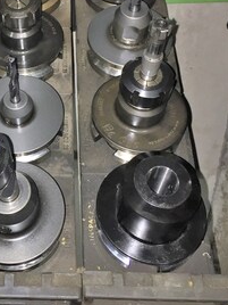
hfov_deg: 27.1
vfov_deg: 36.3
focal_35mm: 52
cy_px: 92
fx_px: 457
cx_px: 27
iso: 64
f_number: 2.2
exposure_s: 1/17
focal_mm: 4.15
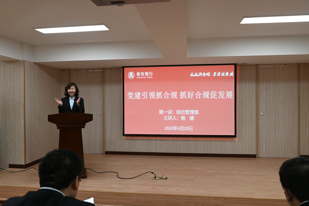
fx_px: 240
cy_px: 103
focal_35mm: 28
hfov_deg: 65.5
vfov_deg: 46.3
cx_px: 154
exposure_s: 1/30
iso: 900
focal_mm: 28
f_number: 8
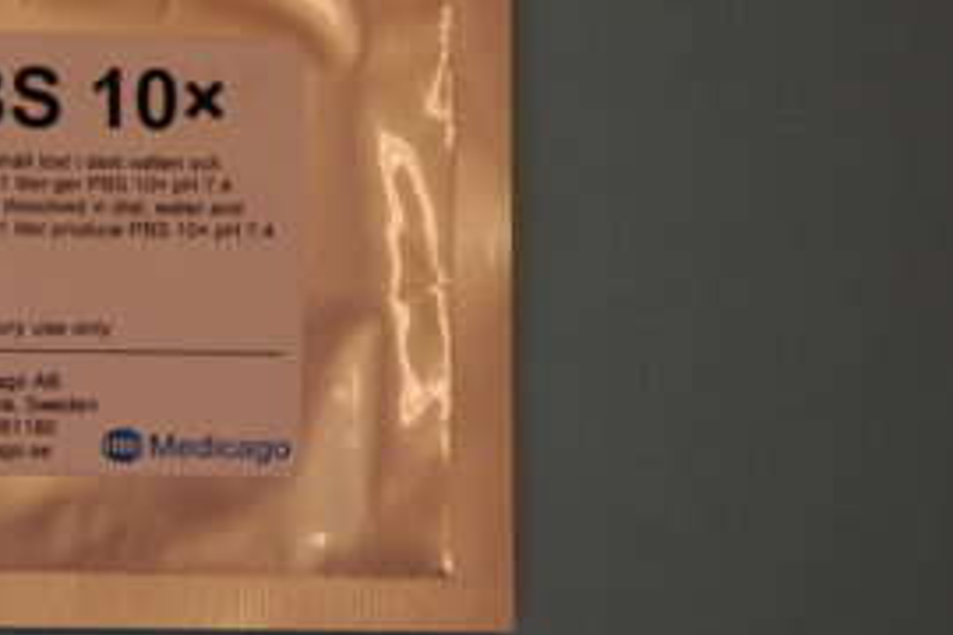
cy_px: 249
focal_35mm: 233
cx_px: -28
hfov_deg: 8.8
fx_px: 6168
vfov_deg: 5.9
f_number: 4.5
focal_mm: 70
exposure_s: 1/80
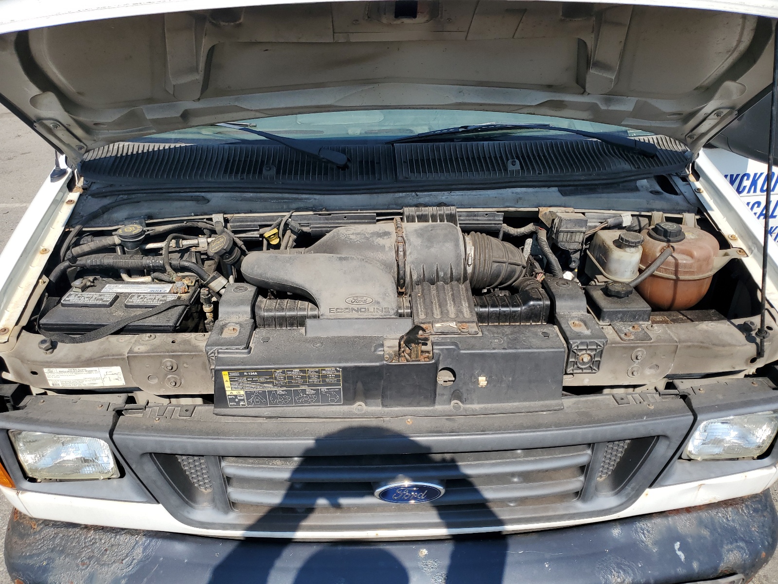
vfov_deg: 53.1
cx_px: 389
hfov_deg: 67.3
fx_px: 584
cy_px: 292
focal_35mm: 26
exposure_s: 1/3333
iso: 50
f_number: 1.5
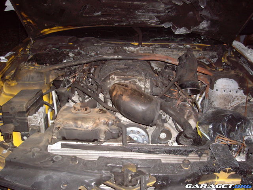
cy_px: 95
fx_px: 278
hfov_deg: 49.0
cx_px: 126
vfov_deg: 37.7
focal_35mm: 38
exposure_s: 1/40
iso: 200
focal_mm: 6.2
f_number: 2.7
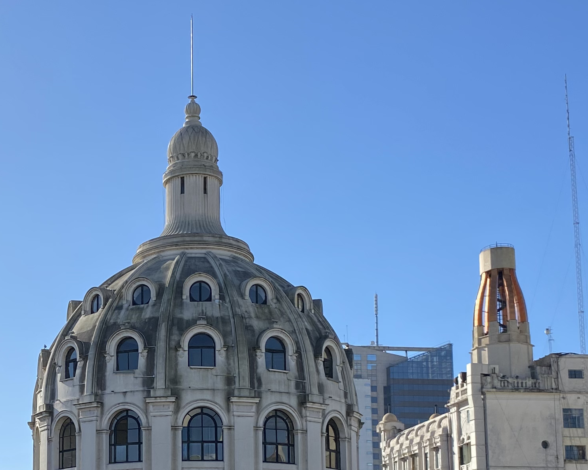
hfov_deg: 26.9
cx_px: 104
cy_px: 426
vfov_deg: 21.6
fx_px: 1201
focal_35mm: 69
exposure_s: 1/2755
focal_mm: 4.25
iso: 32
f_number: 1.8
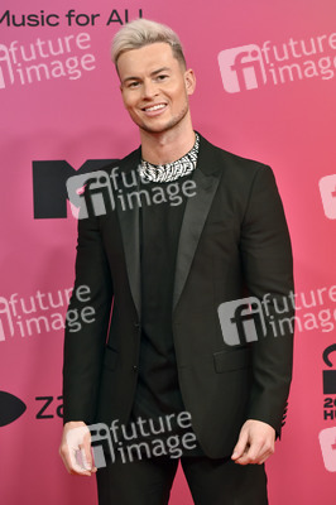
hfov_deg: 9.8
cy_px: 252
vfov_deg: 14.7
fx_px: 1963
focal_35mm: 140
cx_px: 168
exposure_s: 1/160
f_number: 5.6
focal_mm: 140
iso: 2000
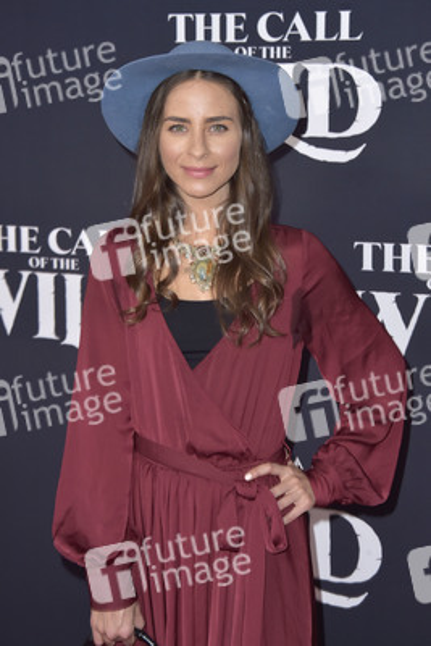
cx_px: 216
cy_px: 323
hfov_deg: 13.1
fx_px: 1884
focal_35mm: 105
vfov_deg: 19.4
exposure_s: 1/250
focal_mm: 105
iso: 320
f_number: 7.1
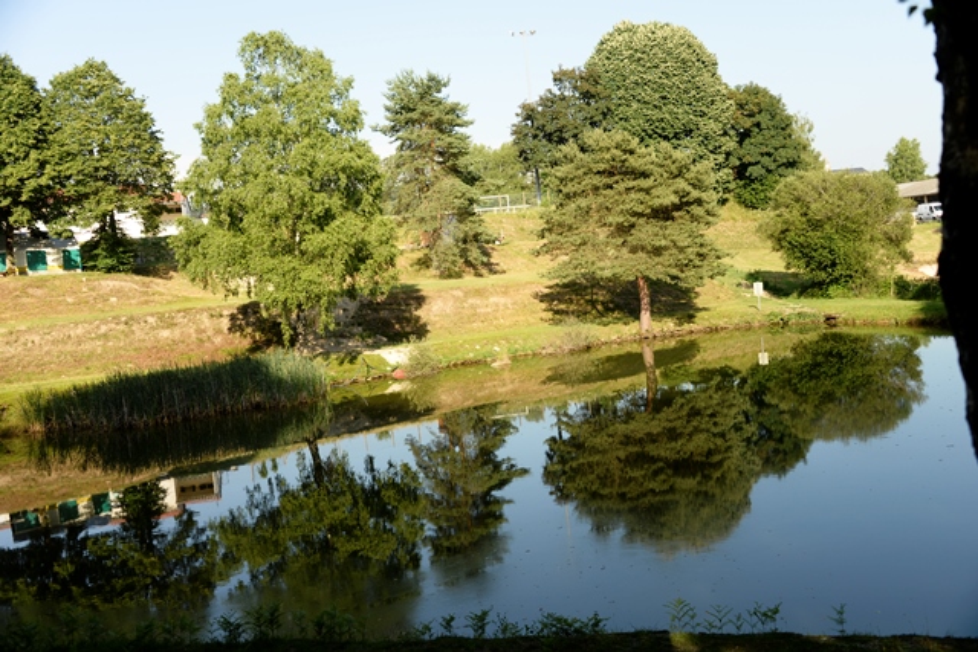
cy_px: 326
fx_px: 1033
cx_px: 489
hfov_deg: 50.7
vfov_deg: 35.1
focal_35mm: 38
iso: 125
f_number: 4
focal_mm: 38
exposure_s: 1/500
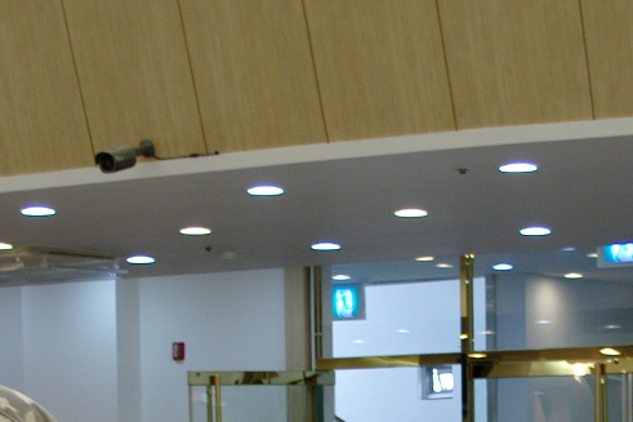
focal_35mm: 145
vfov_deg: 9.2
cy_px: 662
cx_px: 351
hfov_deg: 14.2
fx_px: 2549
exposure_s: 1/20
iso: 400
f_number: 4
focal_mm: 26.25
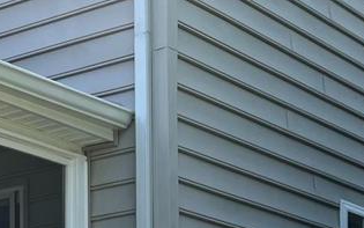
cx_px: -118
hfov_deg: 15.7
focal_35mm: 126
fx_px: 1250
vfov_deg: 9.8
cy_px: 439
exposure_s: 1/1140
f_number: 1.6
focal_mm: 5.1
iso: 50
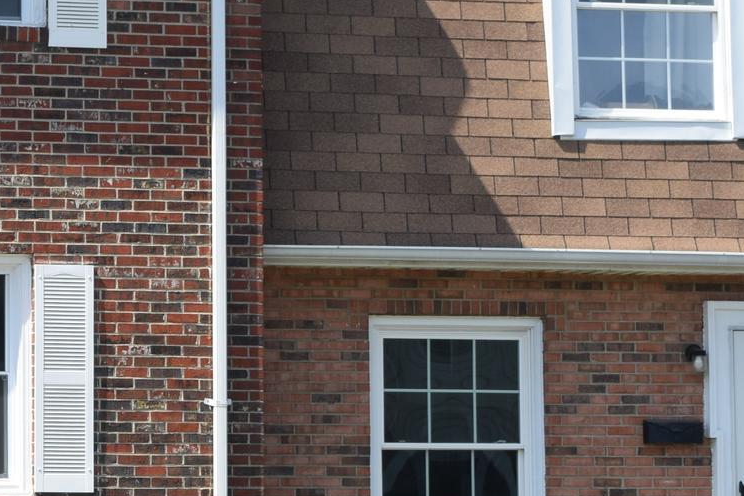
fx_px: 3244
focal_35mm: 157
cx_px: -181
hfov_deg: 12.7
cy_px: 213
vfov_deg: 8.7
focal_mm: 38
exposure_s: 1/320
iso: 200
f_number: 9
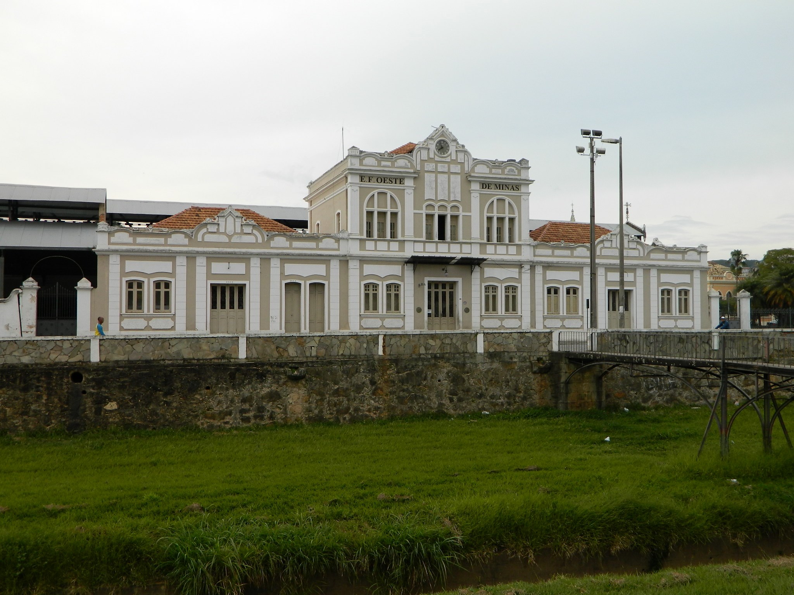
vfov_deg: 40.7
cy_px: 298
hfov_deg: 52.6
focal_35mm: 35
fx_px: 803
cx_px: 397
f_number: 3.3
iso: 80
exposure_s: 1/250
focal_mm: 6.2
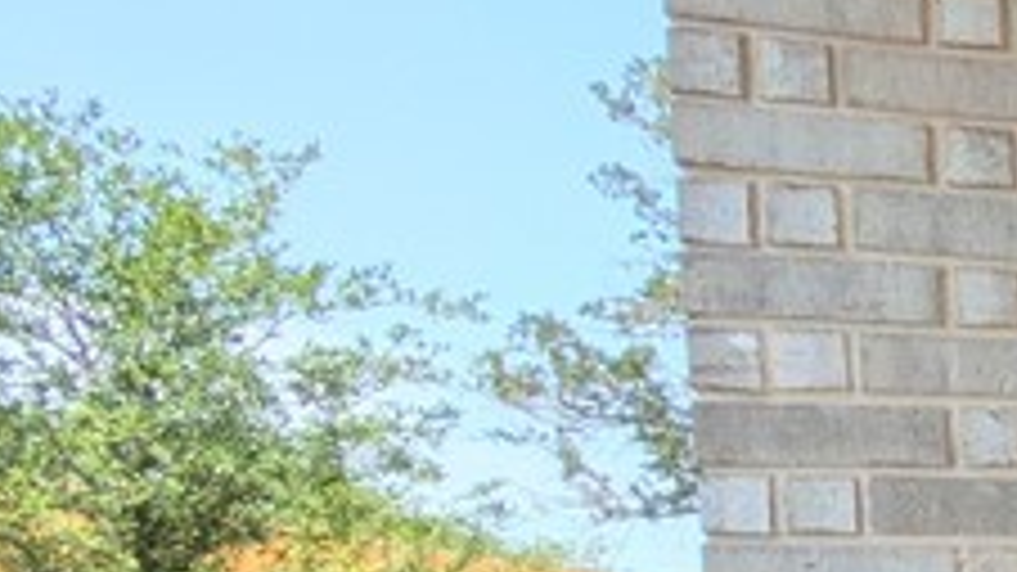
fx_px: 1860
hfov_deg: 19.2
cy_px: 770
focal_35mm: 69
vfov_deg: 16.4
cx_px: 2000
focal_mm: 1.83
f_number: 2.2
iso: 48
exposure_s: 1/972
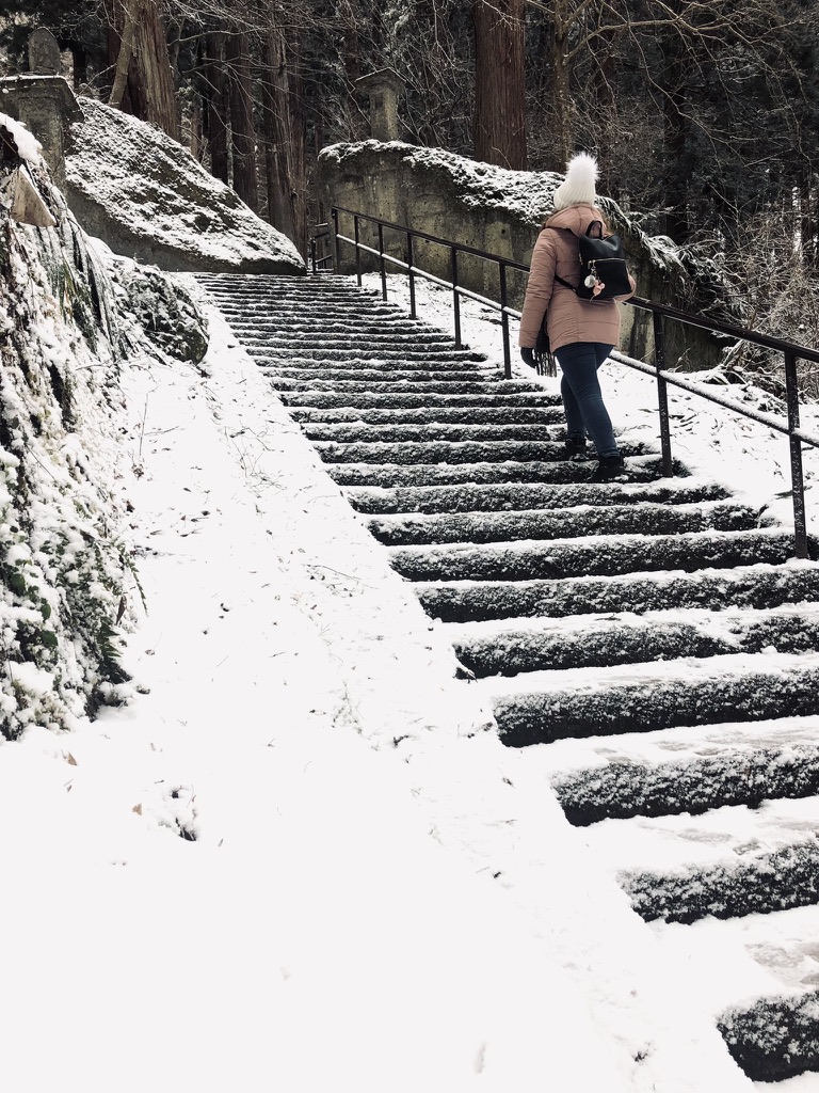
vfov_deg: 63.4
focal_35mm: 28
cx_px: 410
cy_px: 546
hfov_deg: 49.7
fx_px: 883
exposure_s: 1/120
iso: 25
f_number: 1.8
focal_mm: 3.99
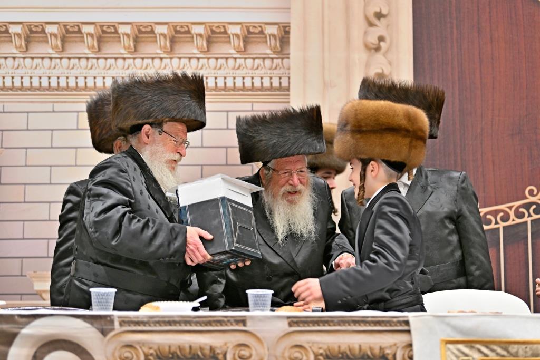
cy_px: 180
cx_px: 270
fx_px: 1425
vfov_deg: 14.4
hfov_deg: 21.5
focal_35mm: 95
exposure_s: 1/200
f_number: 2.8
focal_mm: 95
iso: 250
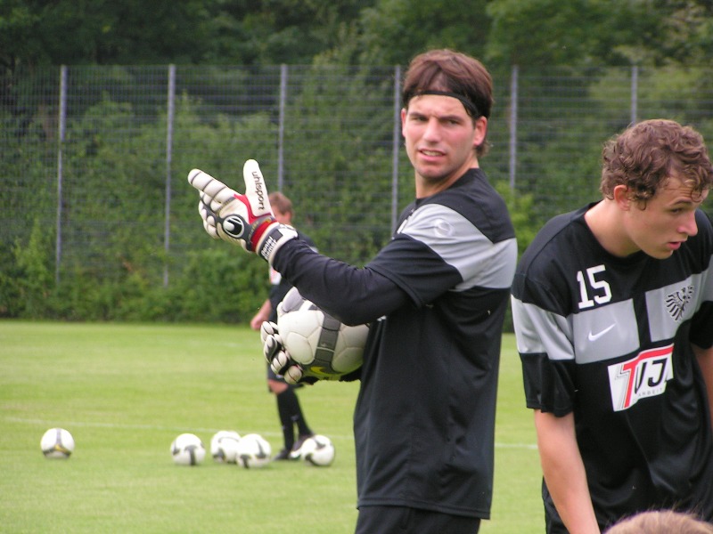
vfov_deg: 6.3
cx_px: 356
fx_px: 4861
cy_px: 267
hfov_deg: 8.4
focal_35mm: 236
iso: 100
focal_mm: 36.1
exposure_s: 1/200
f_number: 3.5
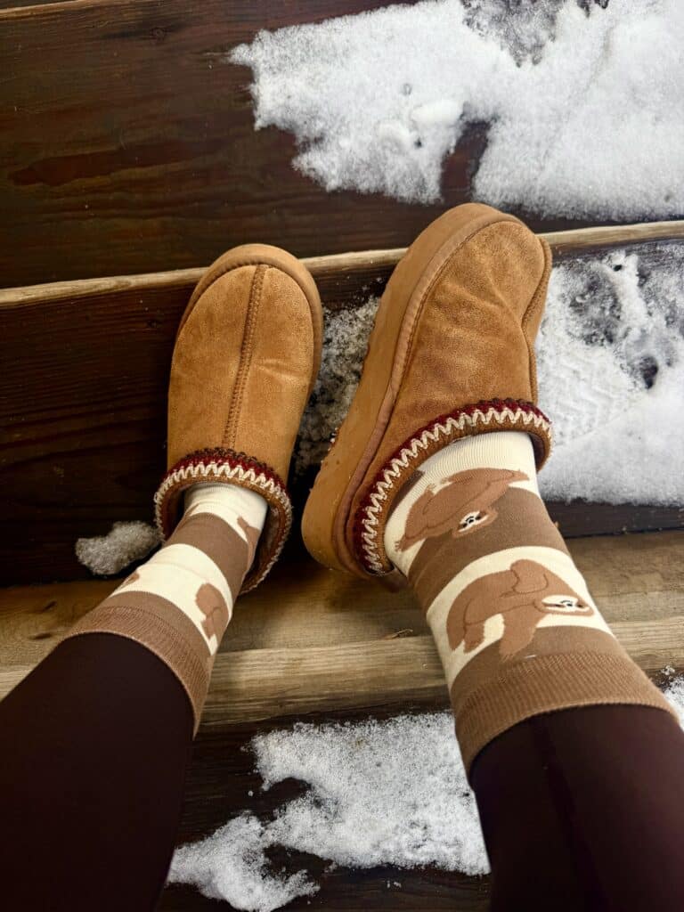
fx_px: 632
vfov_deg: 71.6
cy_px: 456
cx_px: 342
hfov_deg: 56.8
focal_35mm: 24
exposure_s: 1/355
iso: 80
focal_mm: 6.76
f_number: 1.78
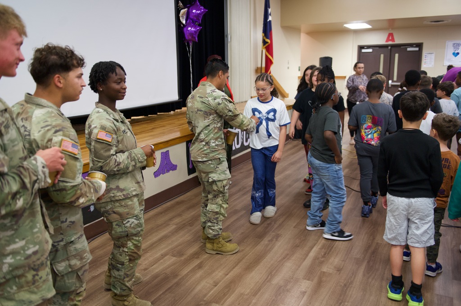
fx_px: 397
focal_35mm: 31
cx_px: 230
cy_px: 153
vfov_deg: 42.3
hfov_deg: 60.3
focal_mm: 31
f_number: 2.8
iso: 2000
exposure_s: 1/125
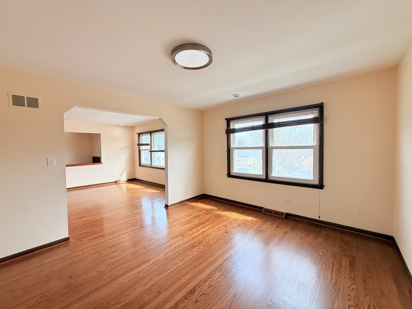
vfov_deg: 85.7
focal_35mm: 14
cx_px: 206
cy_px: 154
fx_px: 167
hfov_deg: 102.1
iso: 64
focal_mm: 2.22
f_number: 2.2
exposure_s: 1/210
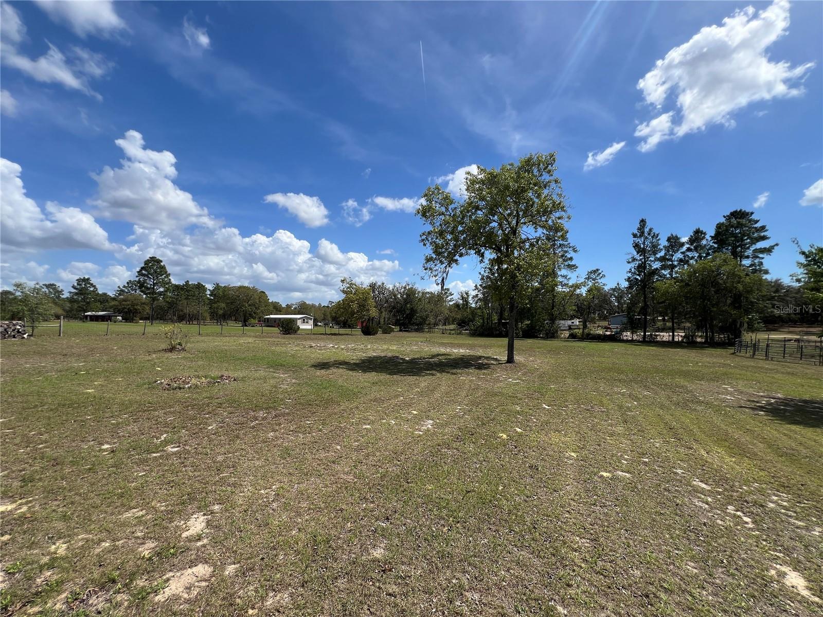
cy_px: 308
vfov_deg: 89.9
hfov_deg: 106.2
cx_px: 412
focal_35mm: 13
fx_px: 309
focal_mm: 1.57
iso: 32
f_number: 1.8
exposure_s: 1/1980
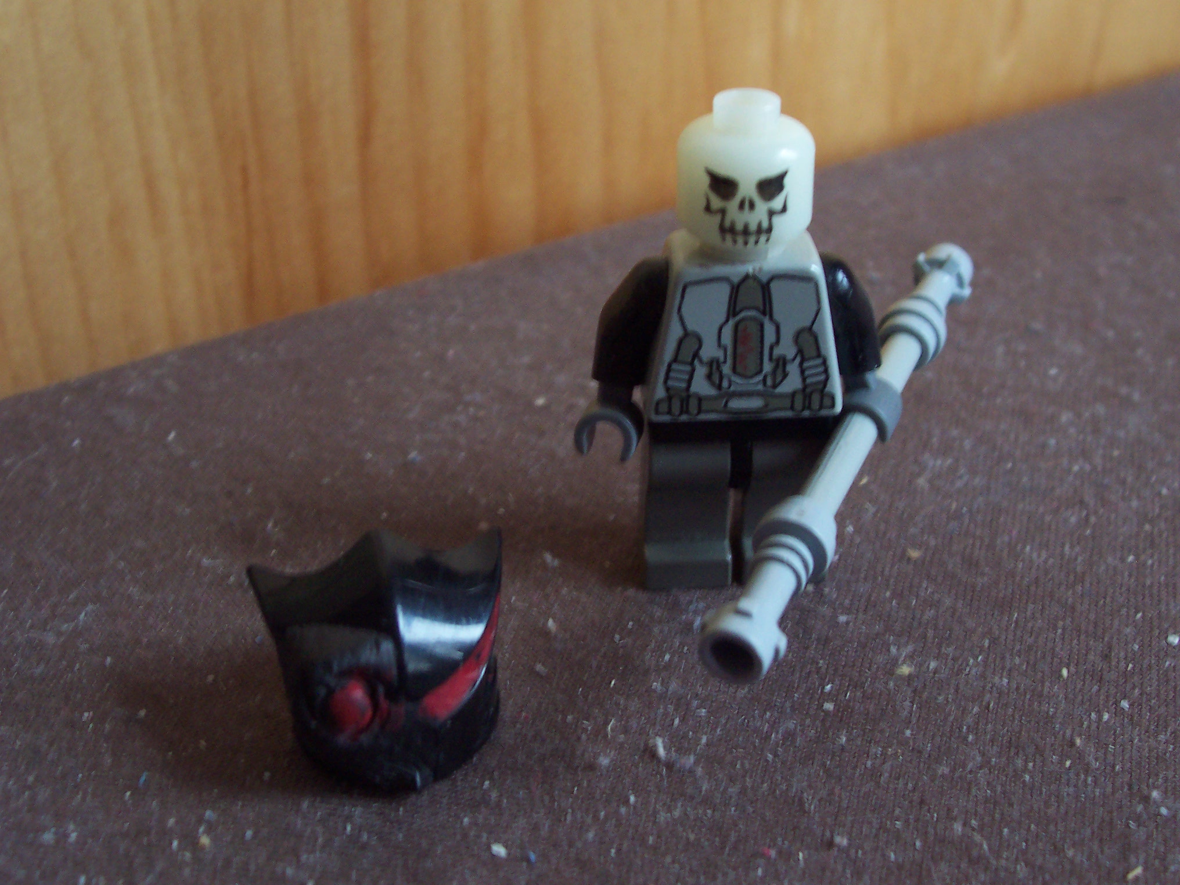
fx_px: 1568
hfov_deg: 41.2
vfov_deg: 31.5
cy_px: 442
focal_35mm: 46
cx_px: 590
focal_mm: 7
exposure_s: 1/8
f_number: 3
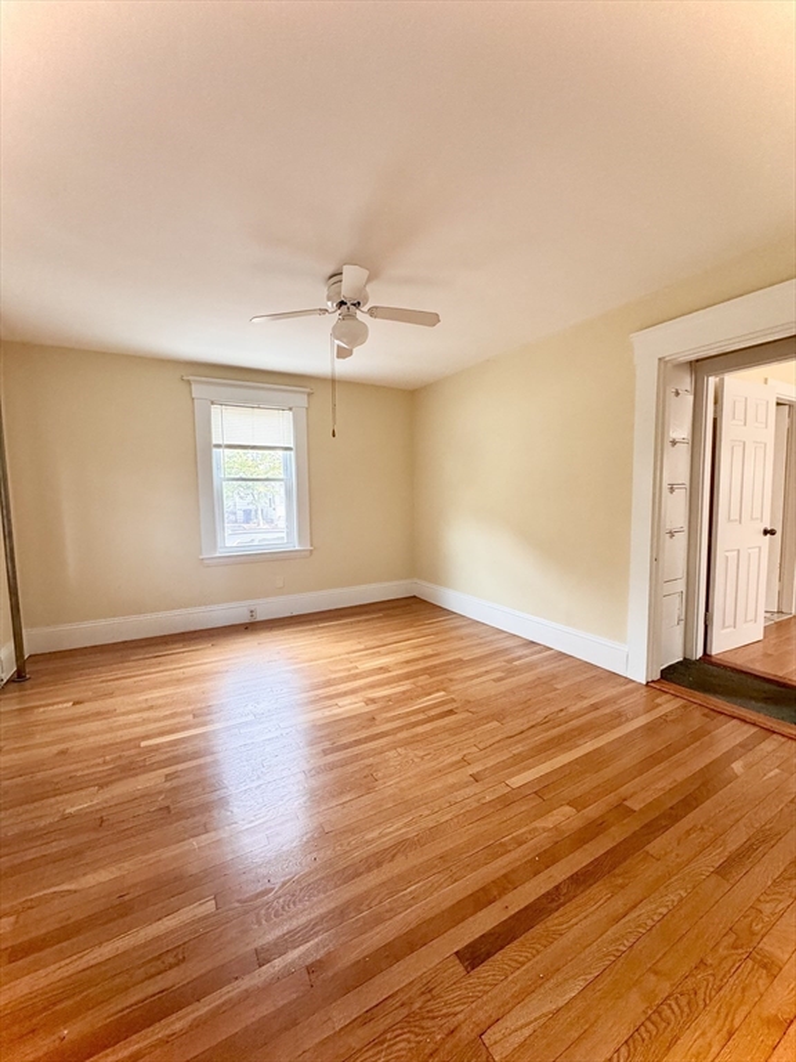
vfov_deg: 102.1
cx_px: 398
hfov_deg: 85.7
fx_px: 429
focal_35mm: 14
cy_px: 531
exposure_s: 1/93
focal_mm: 2.22
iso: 320
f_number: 2.2
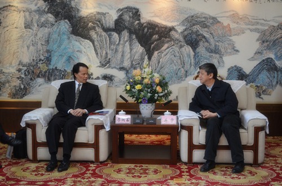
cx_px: 141
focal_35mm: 54
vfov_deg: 24.9
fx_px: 422
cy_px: 93
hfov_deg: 36.9
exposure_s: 1/30
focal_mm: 36
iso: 800
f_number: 5
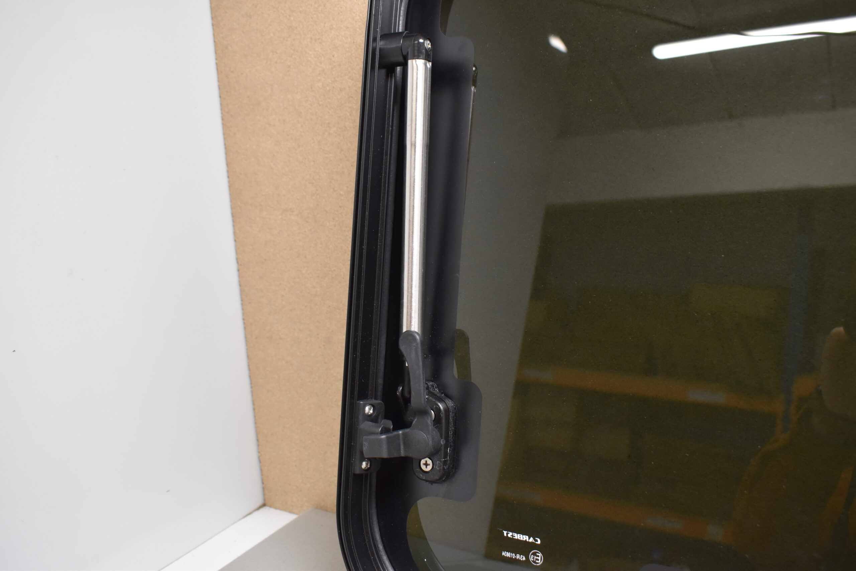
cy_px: 286
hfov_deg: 57.2
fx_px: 785
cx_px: 428
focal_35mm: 33
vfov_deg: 40.0
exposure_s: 1/60
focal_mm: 22
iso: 800
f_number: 5.6
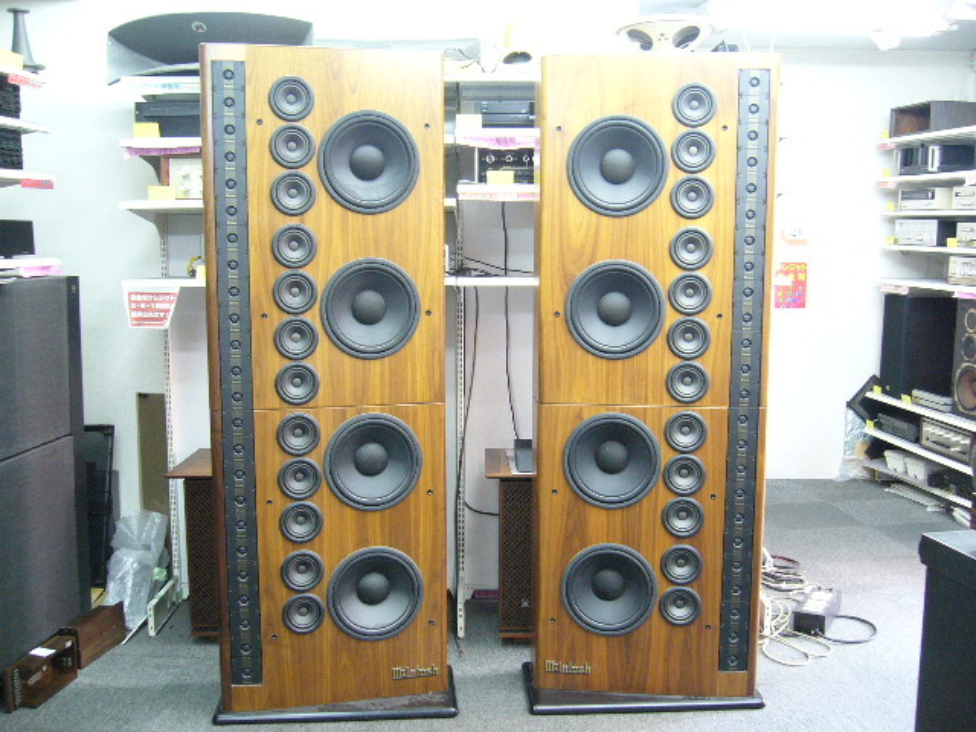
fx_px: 987
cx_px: 488
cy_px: 366
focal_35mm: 35
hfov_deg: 52.6
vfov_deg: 40.7
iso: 160
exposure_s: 1/8
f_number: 2.8
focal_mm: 5.8
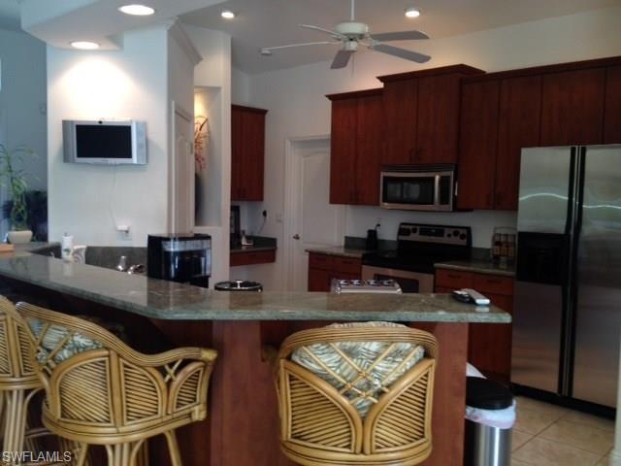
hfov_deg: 52.6
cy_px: 233
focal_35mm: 35
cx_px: 310
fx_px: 628
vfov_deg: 40.7
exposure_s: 1/20
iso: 50
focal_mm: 4.28
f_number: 2.4
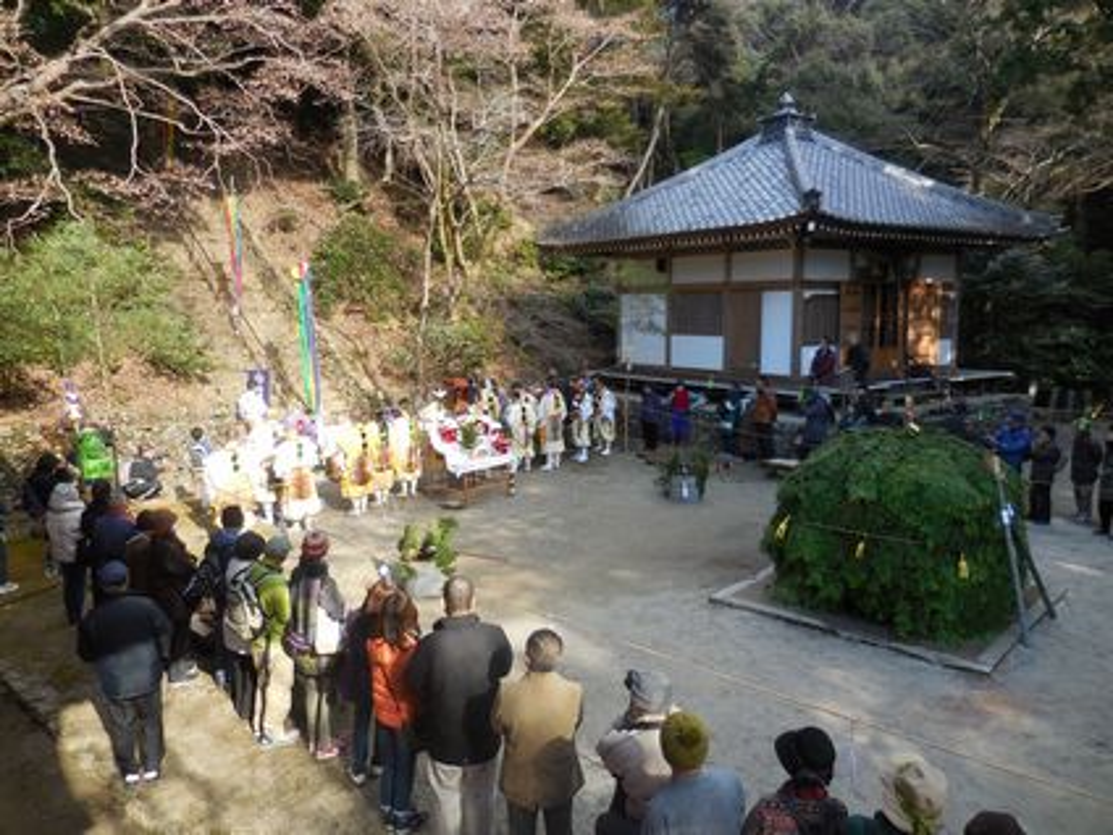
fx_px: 804
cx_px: 556
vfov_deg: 54.9
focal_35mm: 25
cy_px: 418
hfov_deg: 69.4
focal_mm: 4.5
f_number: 3.3
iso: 125
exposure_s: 1/160
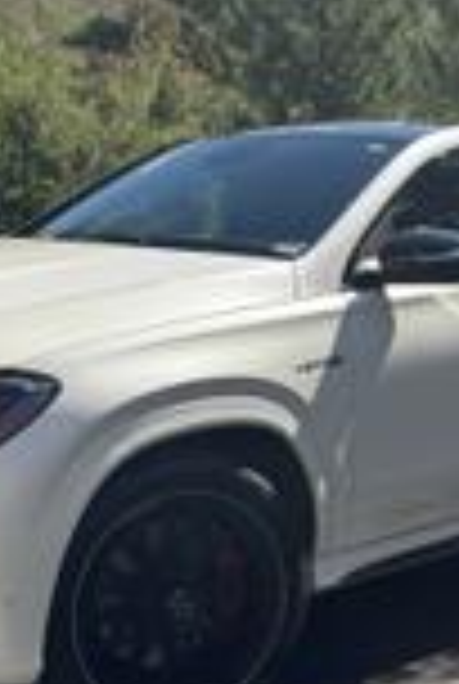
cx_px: 238
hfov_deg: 22.0
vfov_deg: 32.2
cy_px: 414
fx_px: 1180
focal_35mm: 62
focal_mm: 6.76
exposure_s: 1/3597
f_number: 1.78
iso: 80
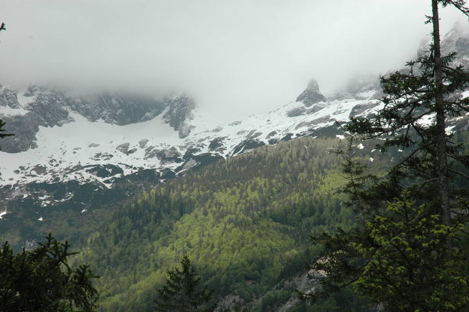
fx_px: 1367
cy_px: 156
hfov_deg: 19.5
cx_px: 234
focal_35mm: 105
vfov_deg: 13.0
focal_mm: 70
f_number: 11
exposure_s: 1/500
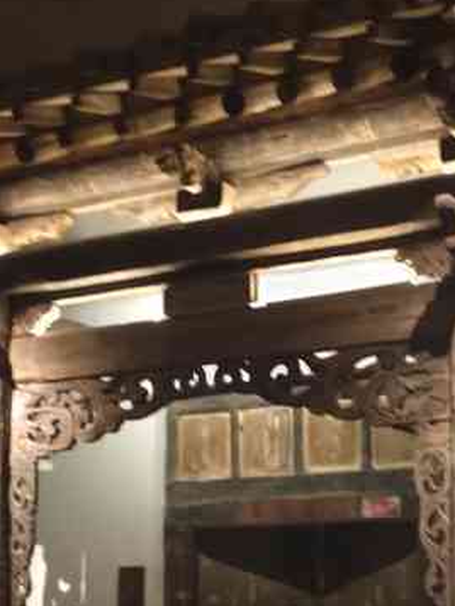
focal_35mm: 68
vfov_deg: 27.8
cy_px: 508
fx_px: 1191
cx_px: 267
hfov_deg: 21.6
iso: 1829
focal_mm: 4.75
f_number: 1.75
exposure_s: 1/50
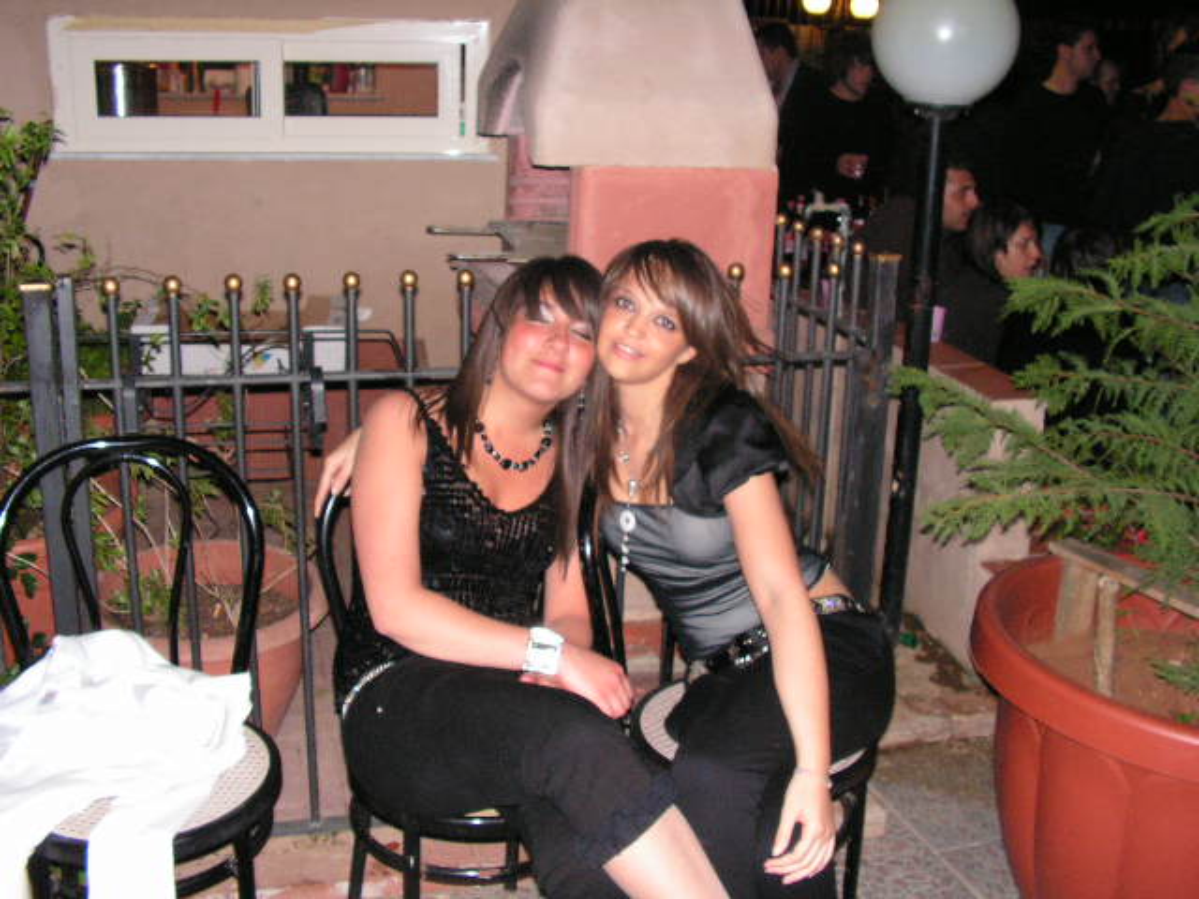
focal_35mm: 38
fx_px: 1316
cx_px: 600
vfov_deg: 37.7
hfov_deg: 49.0
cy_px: 450
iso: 200
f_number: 4.8
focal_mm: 6.4
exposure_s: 1/40
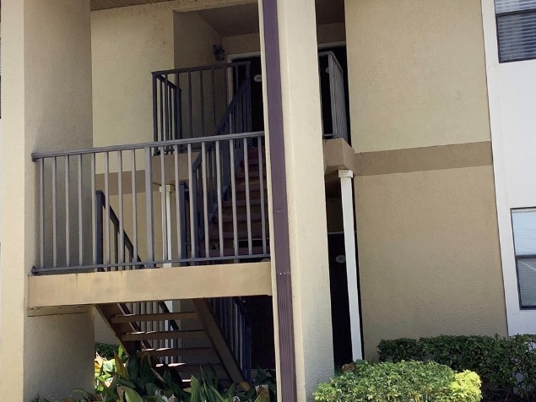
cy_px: 196
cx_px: 279
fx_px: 774
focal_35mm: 50
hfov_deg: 38.2
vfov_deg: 29.1
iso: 25
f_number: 2.4
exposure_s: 1/497
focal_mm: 3.3
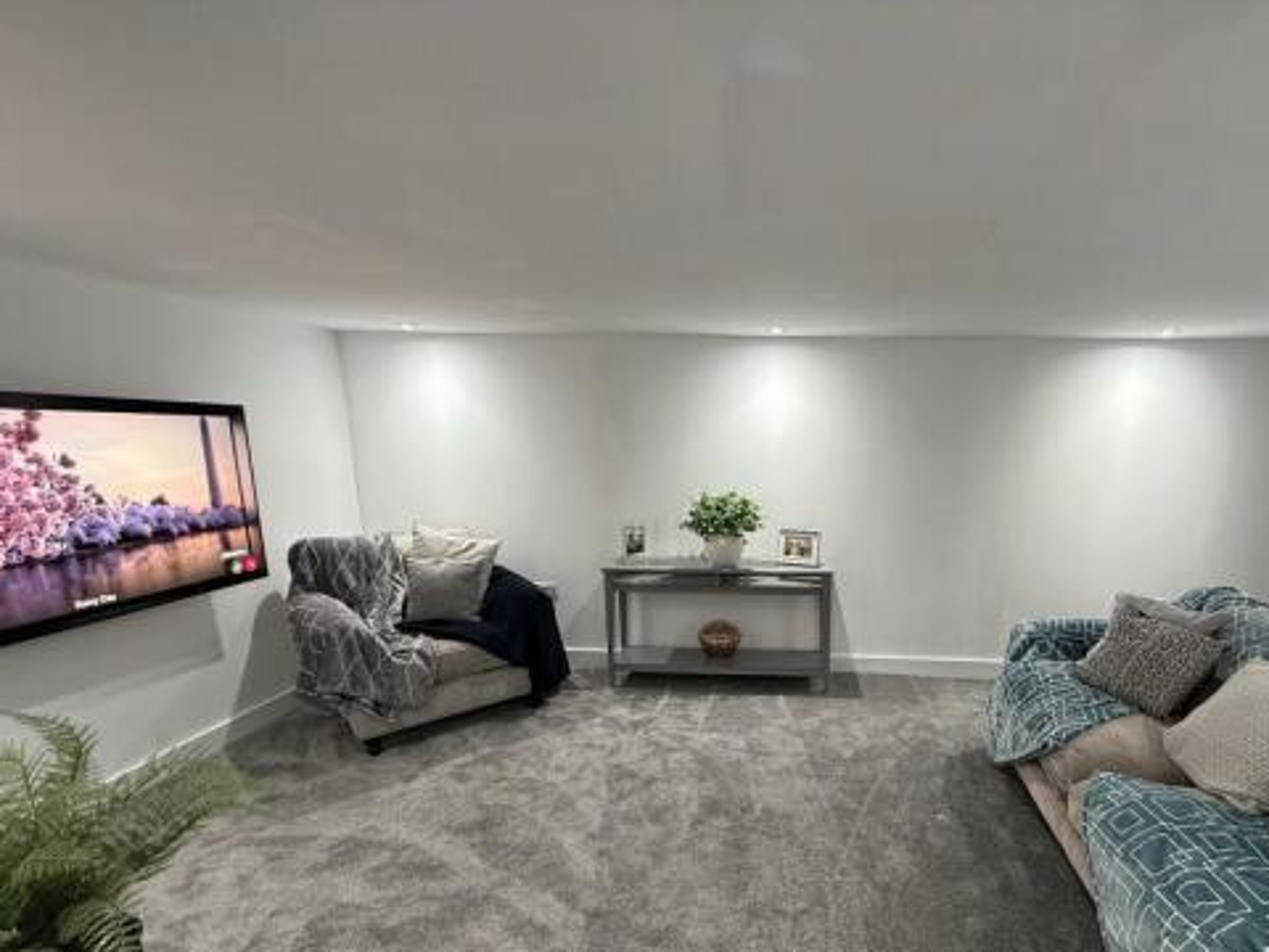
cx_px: 750
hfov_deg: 90.1
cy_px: 575
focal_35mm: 17
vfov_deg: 73.9
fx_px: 623
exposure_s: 1/50
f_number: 2.2
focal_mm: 2.22
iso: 200
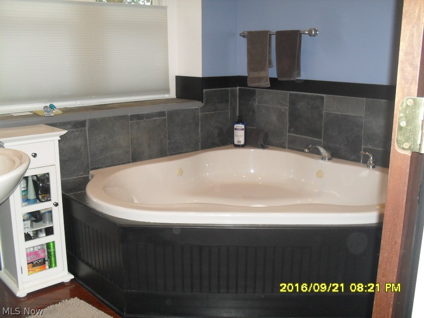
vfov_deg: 40.7
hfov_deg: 52.6
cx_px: 212
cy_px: 159
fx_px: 429
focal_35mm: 35
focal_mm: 6.3
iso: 200
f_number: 3.2
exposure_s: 1/45
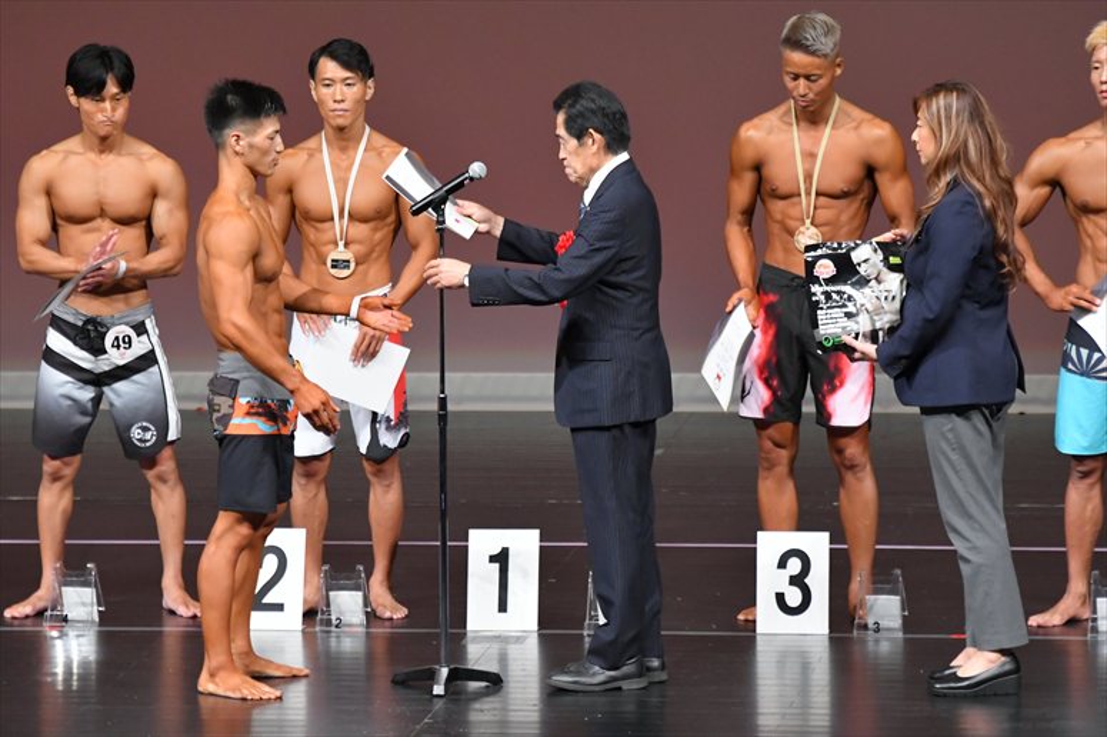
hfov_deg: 6.5
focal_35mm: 315
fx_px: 9682
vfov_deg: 4.4
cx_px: 554
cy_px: 368
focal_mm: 210
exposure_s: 1/400
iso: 4000
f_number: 5.6
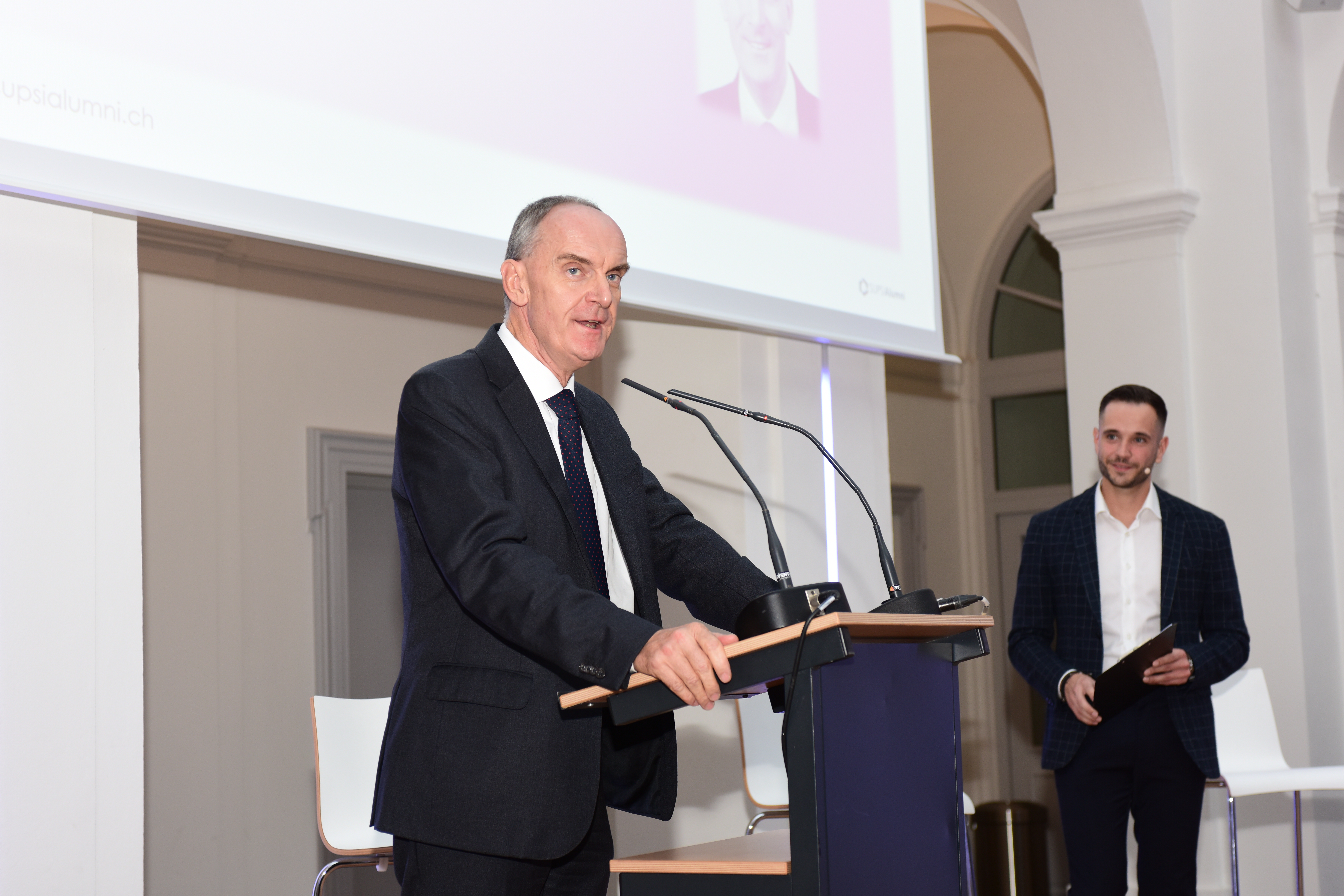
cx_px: 669
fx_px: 1456
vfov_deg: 34.2
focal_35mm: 39
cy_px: 443
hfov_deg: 49.6
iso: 500
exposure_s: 1/60
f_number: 4.5
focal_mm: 38
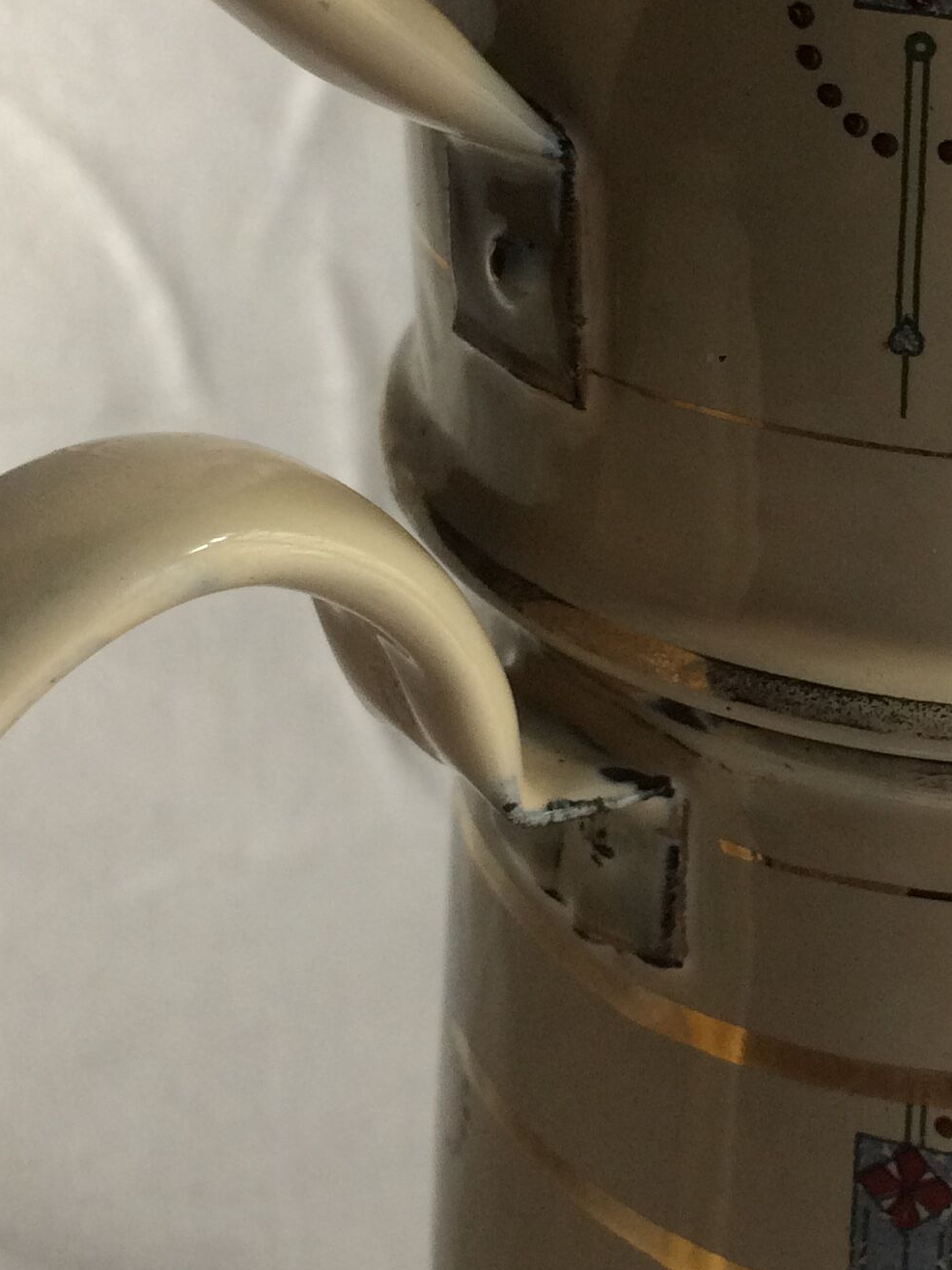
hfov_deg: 19.6
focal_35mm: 72
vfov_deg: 26.9
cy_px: 432
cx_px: 1030
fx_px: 2641
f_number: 2.2
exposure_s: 1/100
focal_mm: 4.15
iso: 64
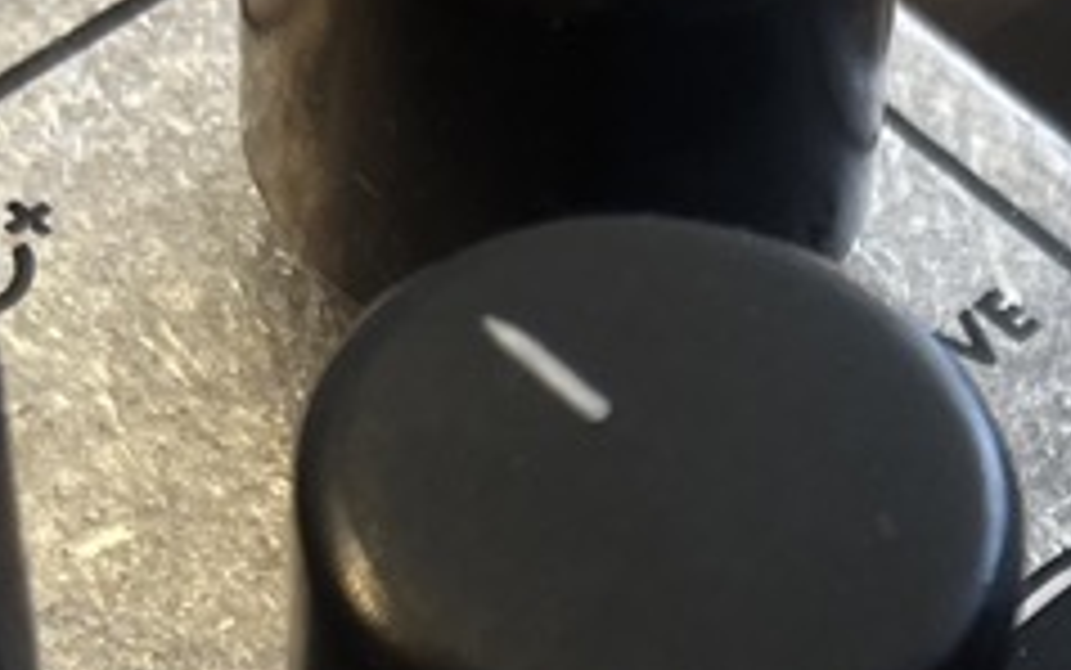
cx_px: 1440
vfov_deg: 8.7
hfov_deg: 14.3
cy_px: 1538
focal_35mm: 139
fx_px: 4059
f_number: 1.6
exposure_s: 1/60
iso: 160
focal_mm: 5.1
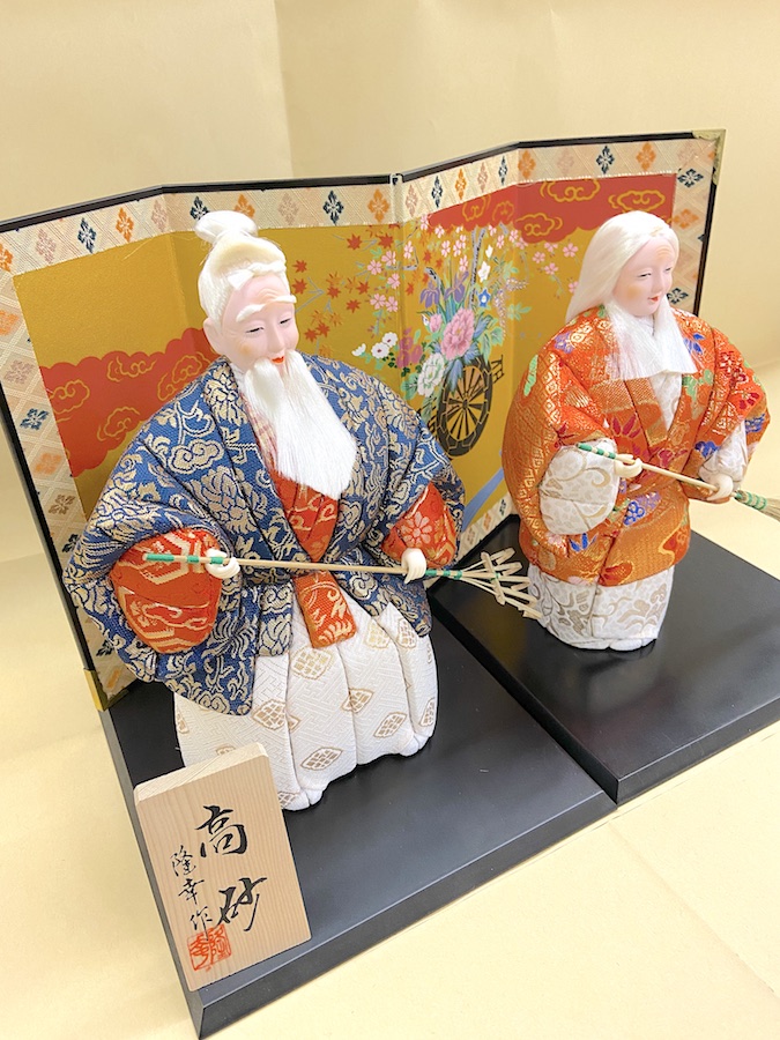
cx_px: 390
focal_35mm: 26
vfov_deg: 67.3
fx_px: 781
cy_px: 520
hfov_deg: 53.1
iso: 125
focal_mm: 4.25
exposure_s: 1/60
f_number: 1.8
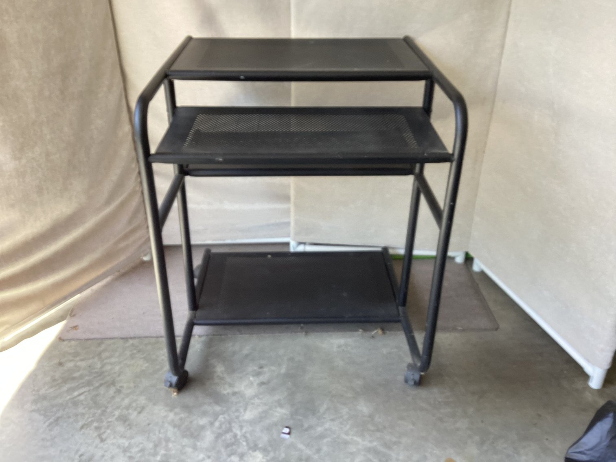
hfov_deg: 58.3
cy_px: 231
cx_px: 308
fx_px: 552
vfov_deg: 45.4
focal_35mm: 31
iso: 64
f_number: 2.4
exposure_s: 1/120
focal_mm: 3.3
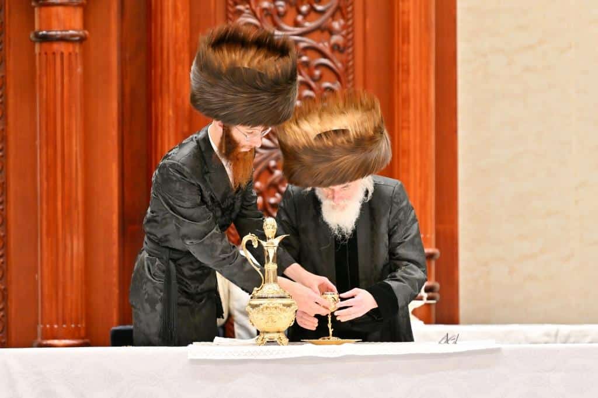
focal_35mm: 285
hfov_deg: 7.2
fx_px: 4732
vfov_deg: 4.8
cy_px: 199
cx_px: 299
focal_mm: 190
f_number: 2.8
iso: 250
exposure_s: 1/250
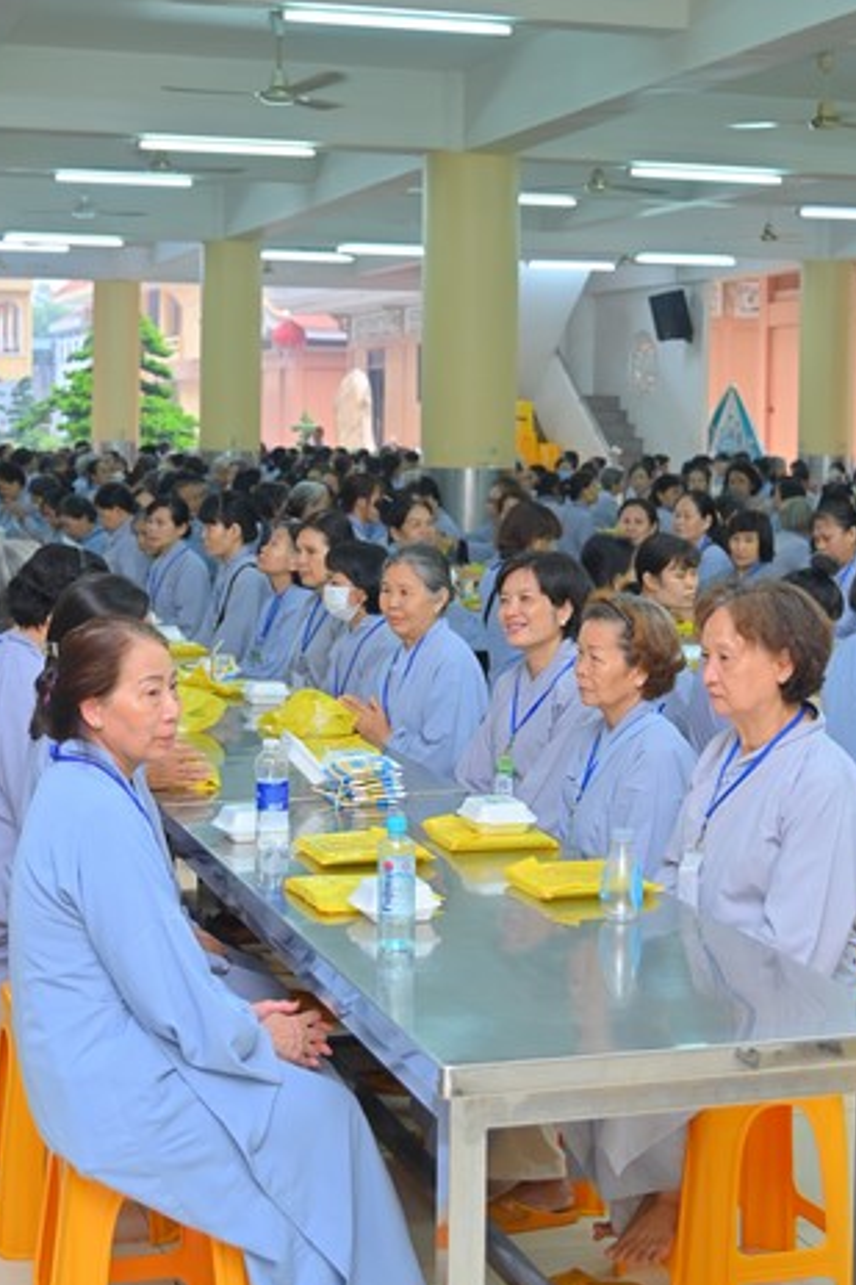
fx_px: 1999
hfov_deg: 24.2
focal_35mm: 56
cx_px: 384
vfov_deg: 35.5
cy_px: 498
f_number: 4.5
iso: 800
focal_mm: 40
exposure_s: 1/100
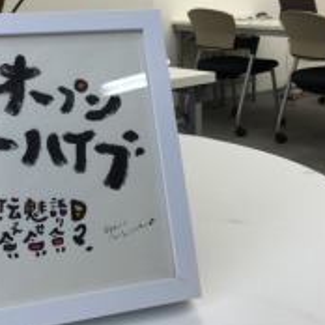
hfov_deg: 29.0
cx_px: 123
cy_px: 50
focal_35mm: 59
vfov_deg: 28.3
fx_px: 627
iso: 32
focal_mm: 4.15
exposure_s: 1/60
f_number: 2.2
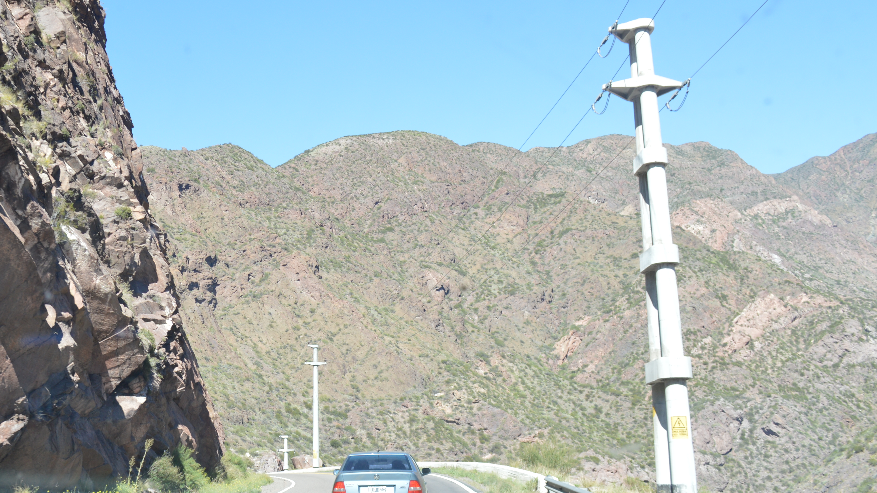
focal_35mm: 53
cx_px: 232
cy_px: 203
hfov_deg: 38.3
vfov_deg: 22.6
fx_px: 1232
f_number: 5.6
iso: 100
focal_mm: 22
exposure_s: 1/125
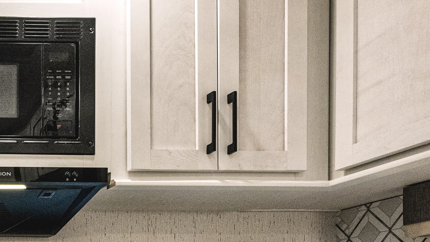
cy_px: 326
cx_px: -183
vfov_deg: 19.8
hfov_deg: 28.1
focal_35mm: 55
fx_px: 627
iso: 1000
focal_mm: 14
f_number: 5
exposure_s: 1/100
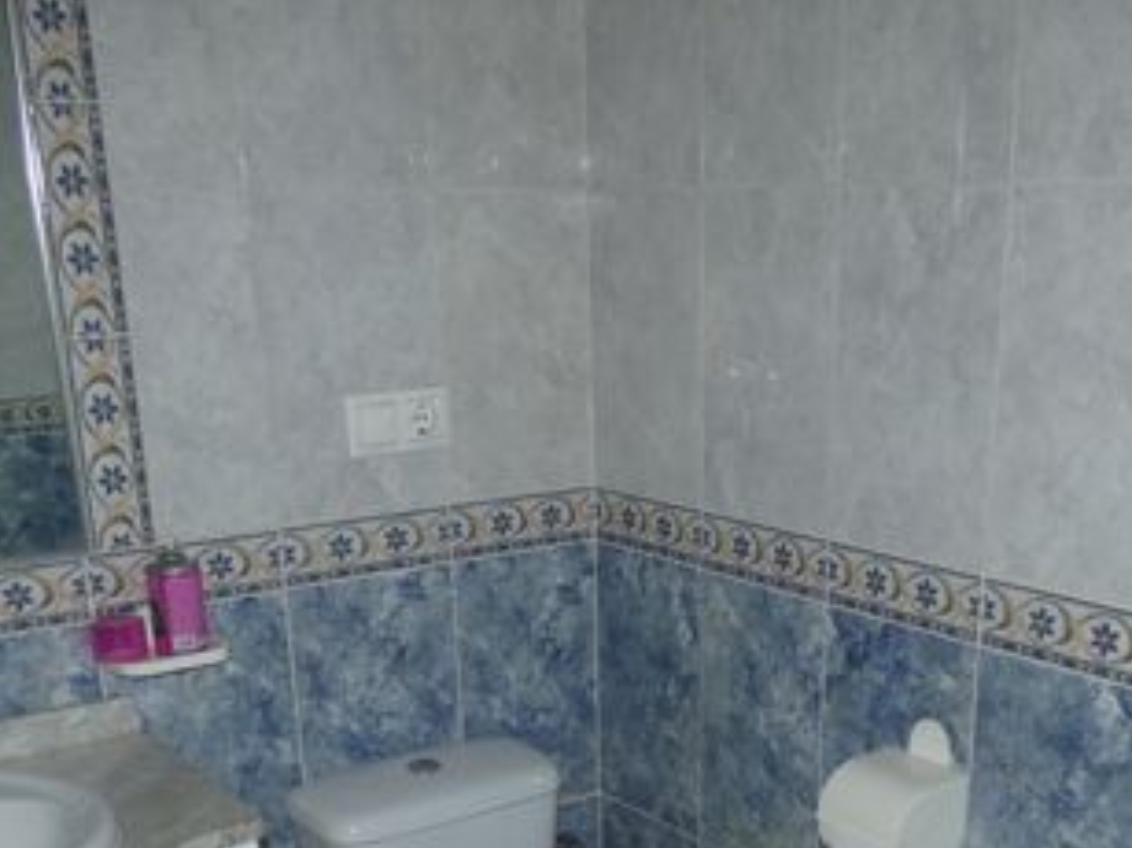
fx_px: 1504
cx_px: 647
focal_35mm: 46
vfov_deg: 29.7
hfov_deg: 41.2
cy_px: 822
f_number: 2.8
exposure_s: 1/60
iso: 80
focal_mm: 3.6
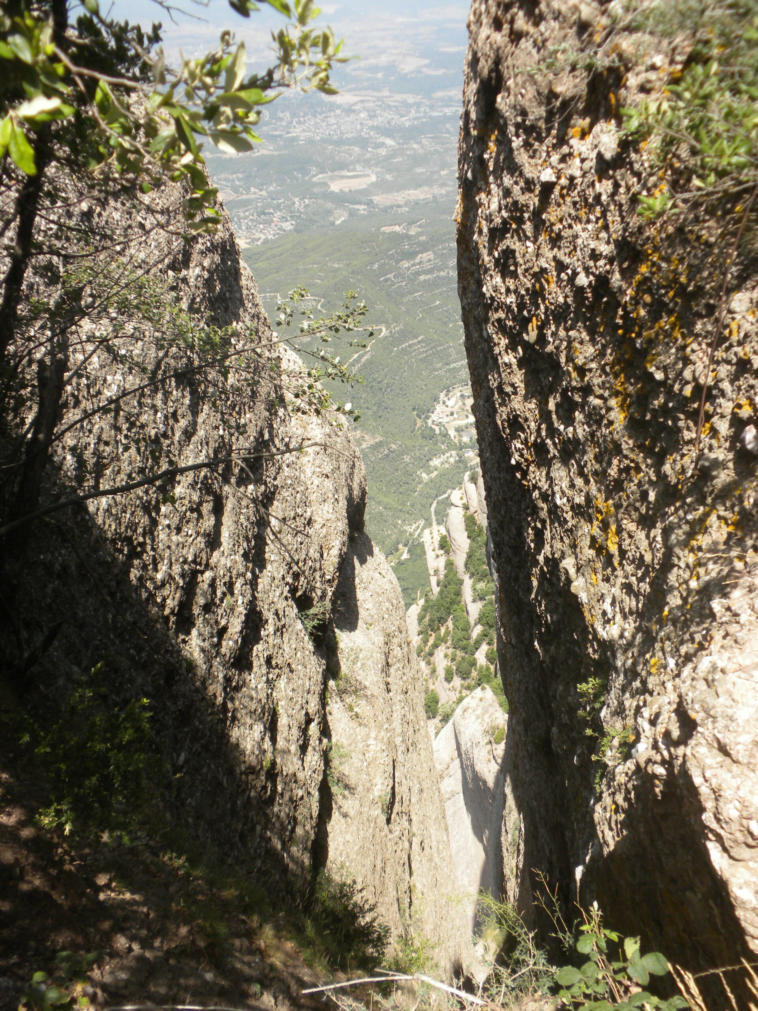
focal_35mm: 37
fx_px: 1080
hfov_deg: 38.7
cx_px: 379
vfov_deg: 50.1
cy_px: 506
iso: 64
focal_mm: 6.6
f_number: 3.5
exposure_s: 1/424
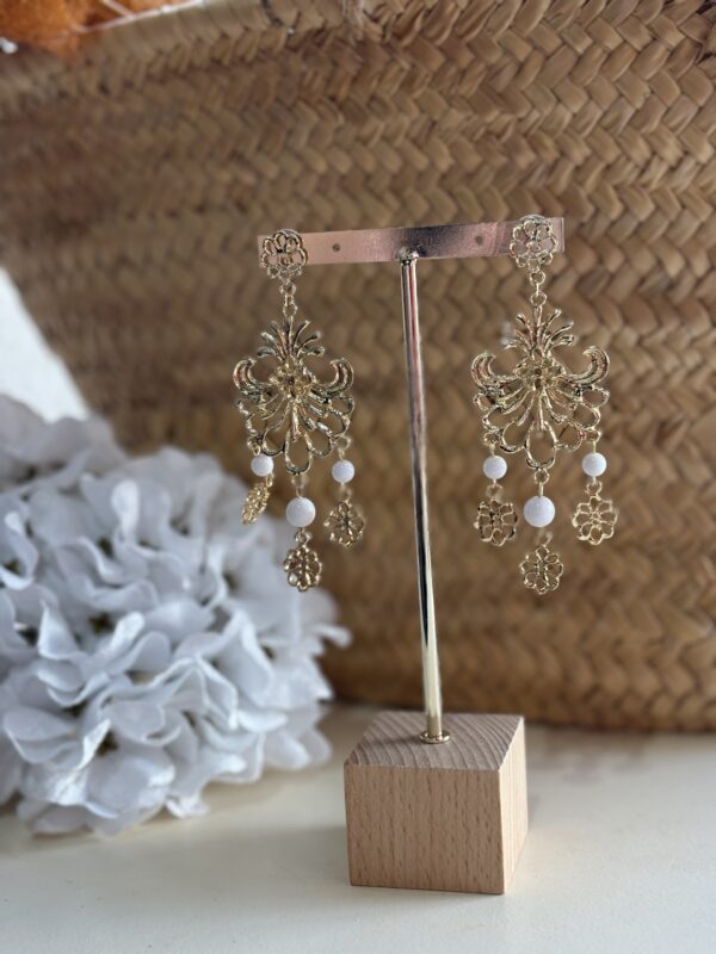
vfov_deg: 36.8
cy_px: 477
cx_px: 358
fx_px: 1434
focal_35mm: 52
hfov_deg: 28.0
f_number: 1.6
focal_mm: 5.96
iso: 80
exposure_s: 1/100
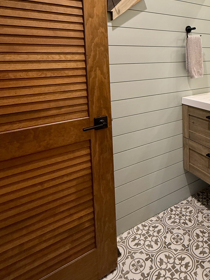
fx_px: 202
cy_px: 79
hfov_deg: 51.2
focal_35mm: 25
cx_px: 170
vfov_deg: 66.2
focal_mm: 2.22
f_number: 2.2
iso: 250
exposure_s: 1/60
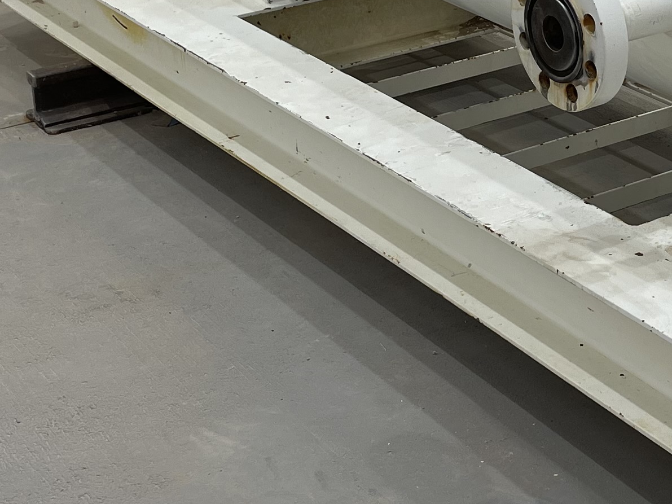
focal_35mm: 88
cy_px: 79
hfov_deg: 21.6
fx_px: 1708
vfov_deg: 16.6
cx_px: 641
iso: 32
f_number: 1.6
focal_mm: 4.2
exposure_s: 1/120
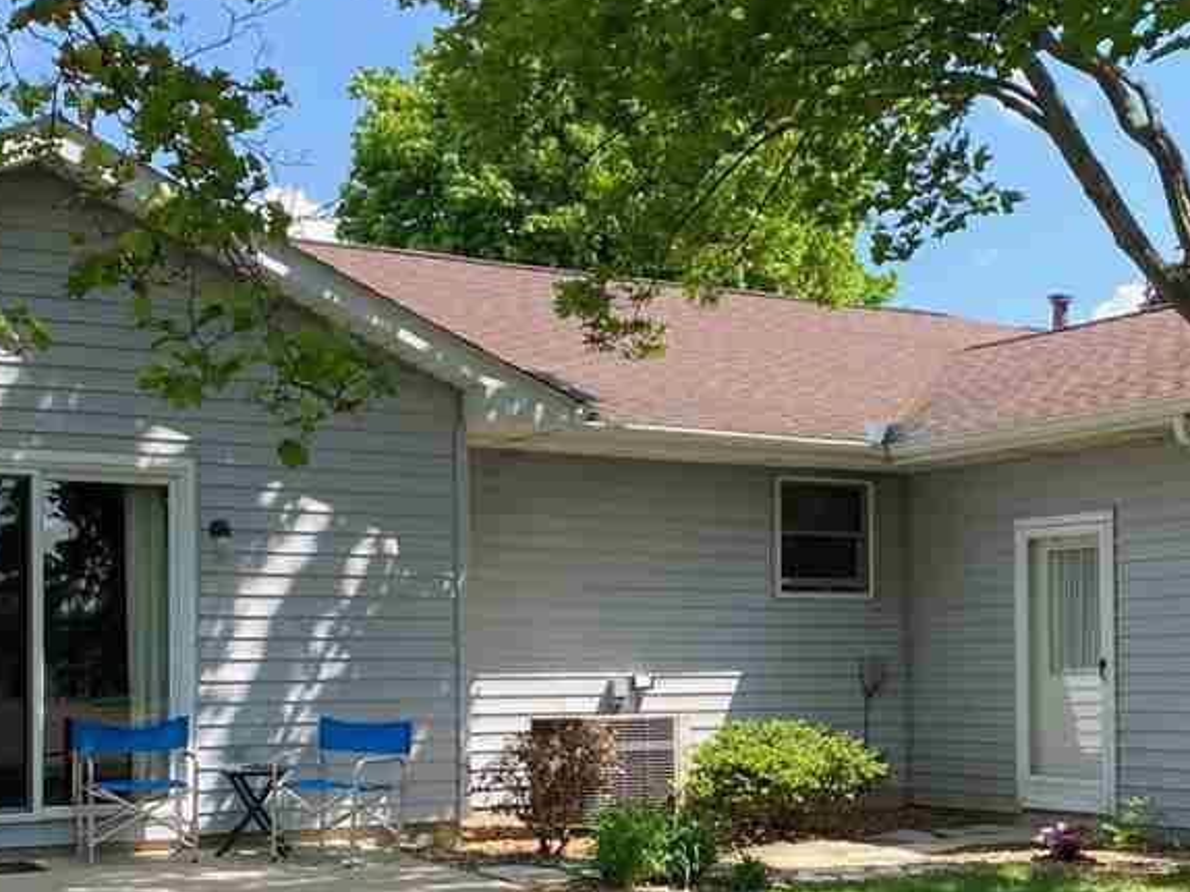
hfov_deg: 33.2
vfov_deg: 25.0
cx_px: 699
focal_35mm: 58
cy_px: 631
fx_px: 1993
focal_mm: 4.25
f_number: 1.8
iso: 32
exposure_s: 1/620
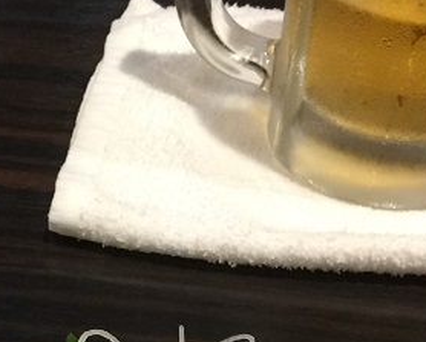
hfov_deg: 19.1
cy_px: 446
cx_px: -95
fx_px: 1186
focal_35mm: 94
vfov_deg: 15.6
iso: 100
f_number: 2.2
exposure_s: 1/8
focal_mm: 4.15
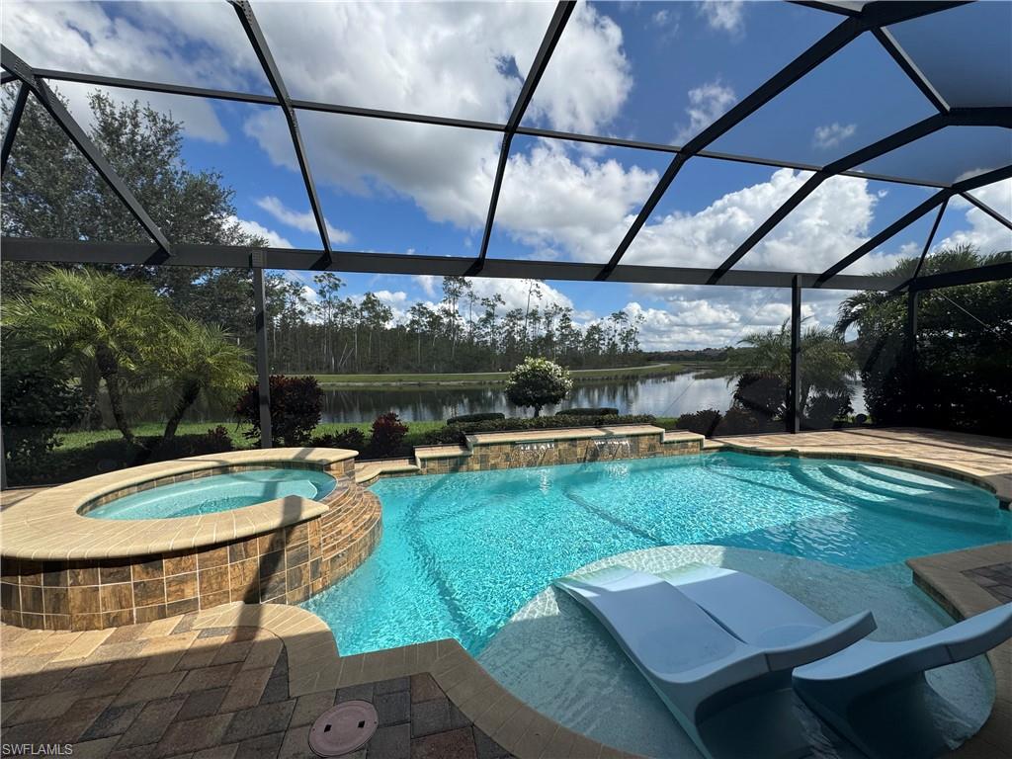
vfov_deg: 85.7
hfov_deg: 102.1
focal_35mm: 14
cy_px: 380
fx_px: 409
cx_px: 506
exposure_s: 1/1395
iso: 40
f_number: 2.2
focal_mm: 2.22
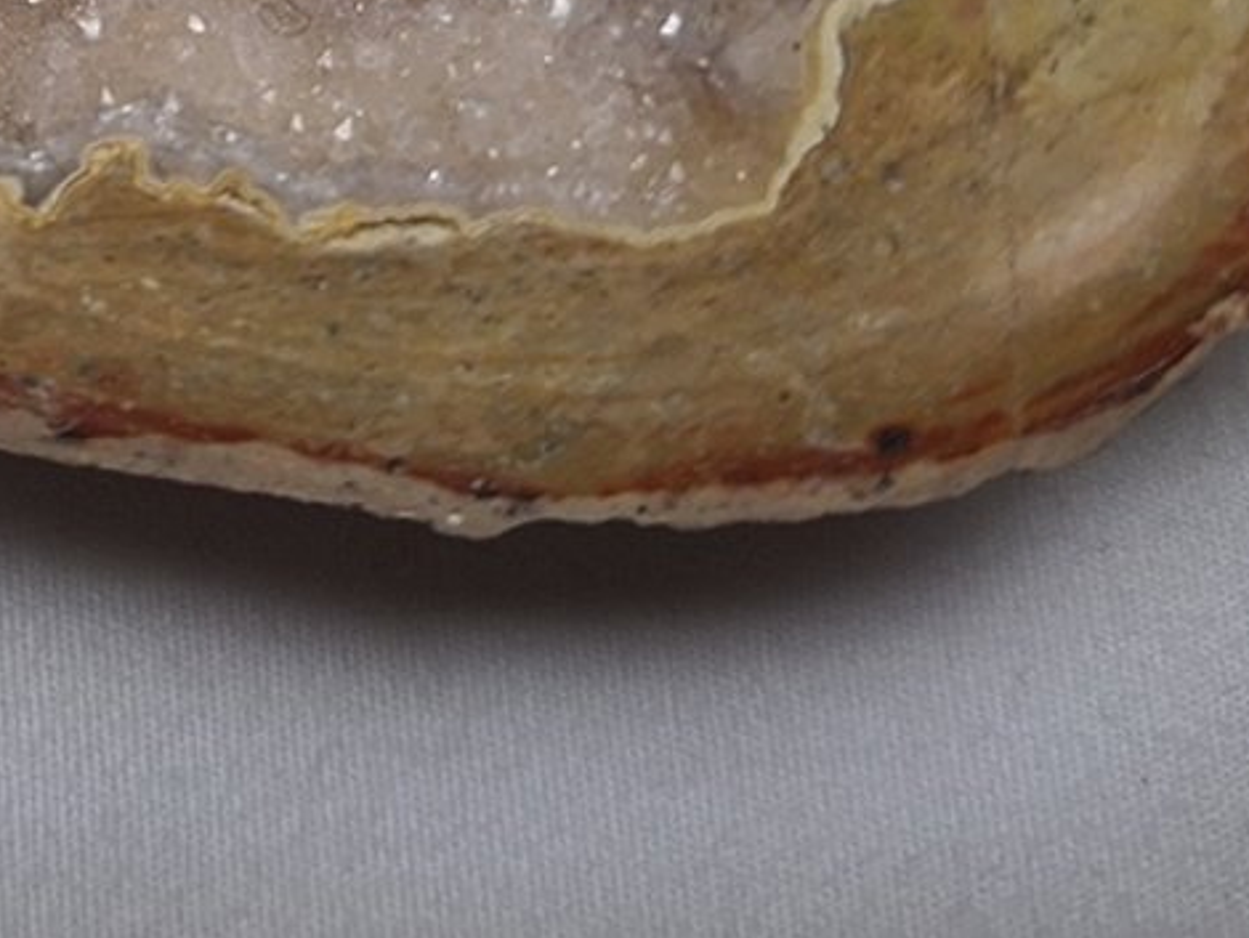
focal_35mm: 74
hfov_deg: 24.3
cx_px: -187
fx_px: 2671
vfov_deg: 17.4
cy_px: -562
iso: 40
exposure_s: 1/163
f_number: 1.8
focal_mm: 5.54
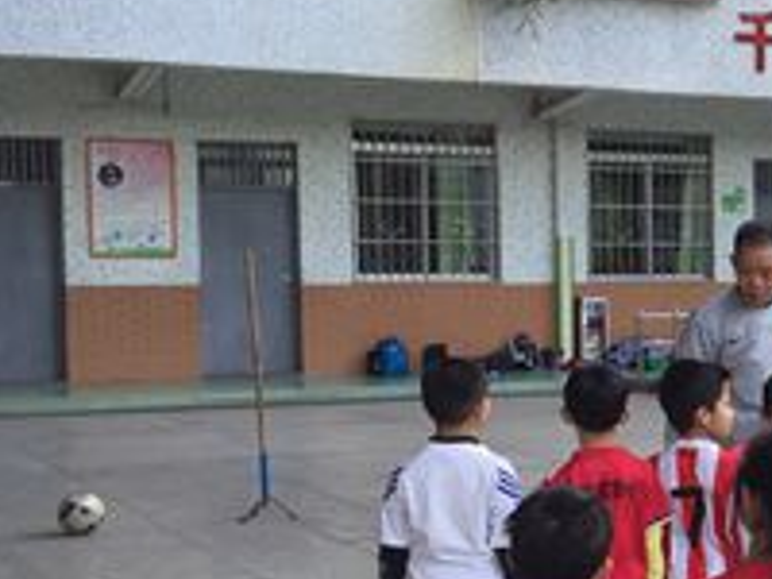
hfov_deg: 19.8
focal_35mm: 87
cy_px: 374
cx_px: 1123
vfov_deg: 16.9
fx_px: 1940
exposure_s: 1/107
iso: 32
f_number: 2.2
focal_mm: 4.15
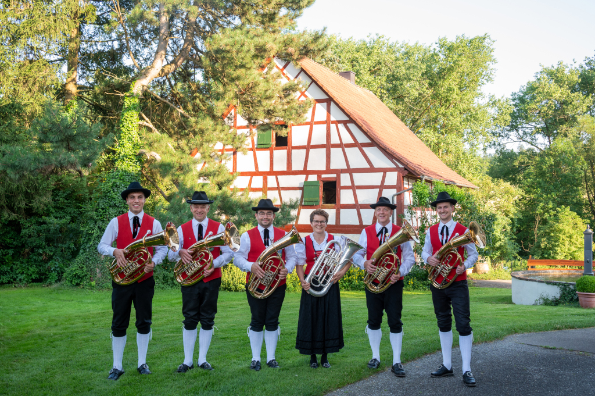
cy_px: 198
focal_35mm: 38
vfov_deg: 35.0
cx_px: 298
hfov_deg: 50.7
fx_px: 628
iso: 800
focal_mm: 38
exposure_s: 1/160
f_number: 8
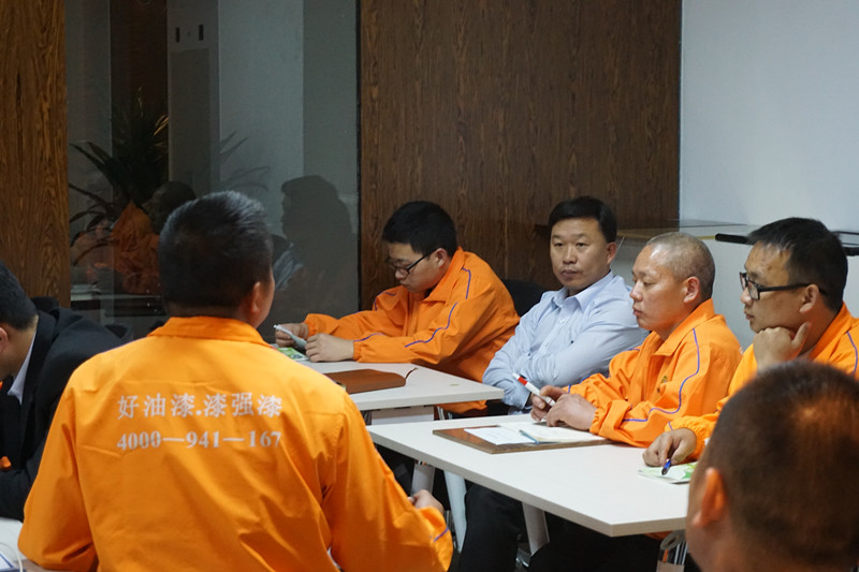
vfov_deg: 18.2
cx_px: 430
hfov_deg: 27.0
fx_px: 1789
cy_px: 286
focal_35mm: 75
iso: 3200
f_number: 5.6
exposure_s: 1/60
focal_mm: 50
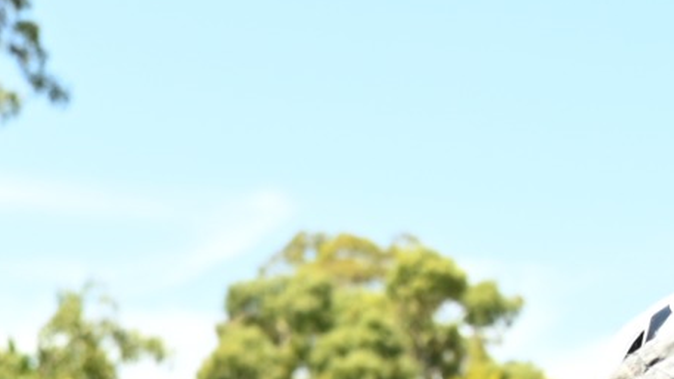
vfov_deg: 5.2
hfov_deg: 9.2
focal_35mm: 217
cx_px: -746
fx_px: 3878
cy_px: 1240
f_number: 6.3
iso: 100
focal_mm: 37
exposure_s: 1/160
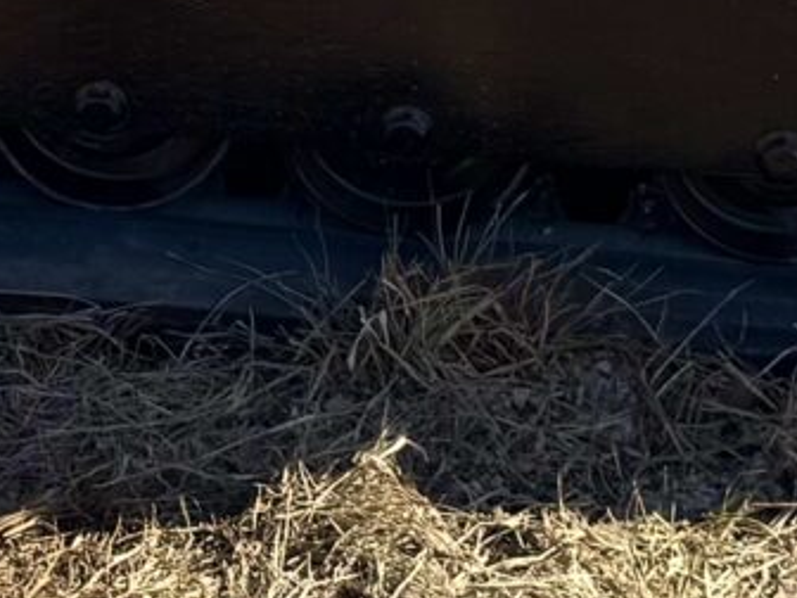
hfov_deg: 10.8
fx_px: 4213
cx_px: 493
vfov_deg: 7.9
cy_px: -477
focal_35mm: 183
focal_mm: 6.76
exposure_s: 1/3096
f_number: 1.78
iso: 80
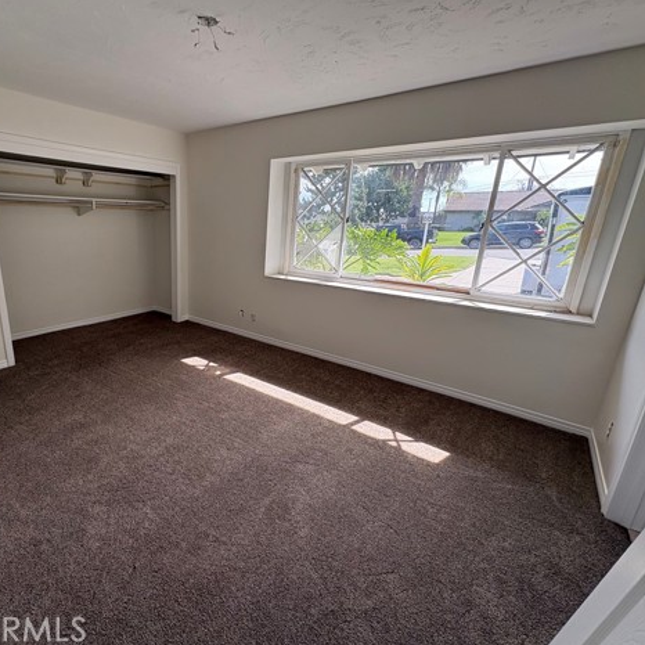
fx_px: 358
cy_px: 317
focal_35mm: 17
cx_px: 224
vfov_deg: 84.0
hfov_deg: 81.6
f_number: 2.2
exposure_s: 1/198
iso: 64
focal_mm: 2.22
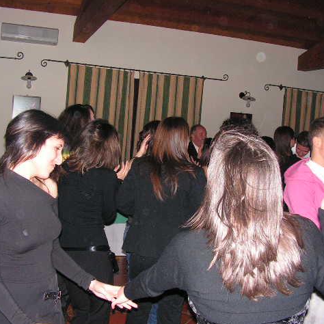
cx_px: 178
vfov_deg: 39.2
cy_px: 163
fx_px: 455
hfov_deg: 39.1
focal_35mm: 43
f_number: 3.2
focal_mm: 6
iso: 200
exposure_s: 1/40
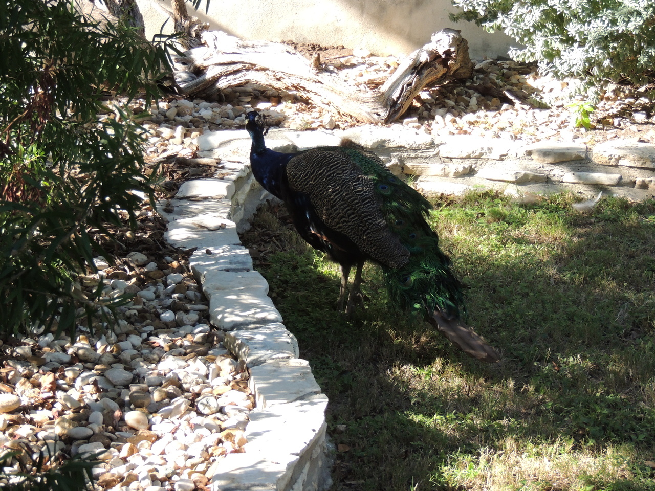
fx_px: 2271
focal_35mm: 120
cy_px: 246
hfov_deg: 16.4
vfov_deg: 12.3
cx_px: 328
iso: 360
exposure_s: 1/400
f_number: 4.2
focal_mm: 21.4
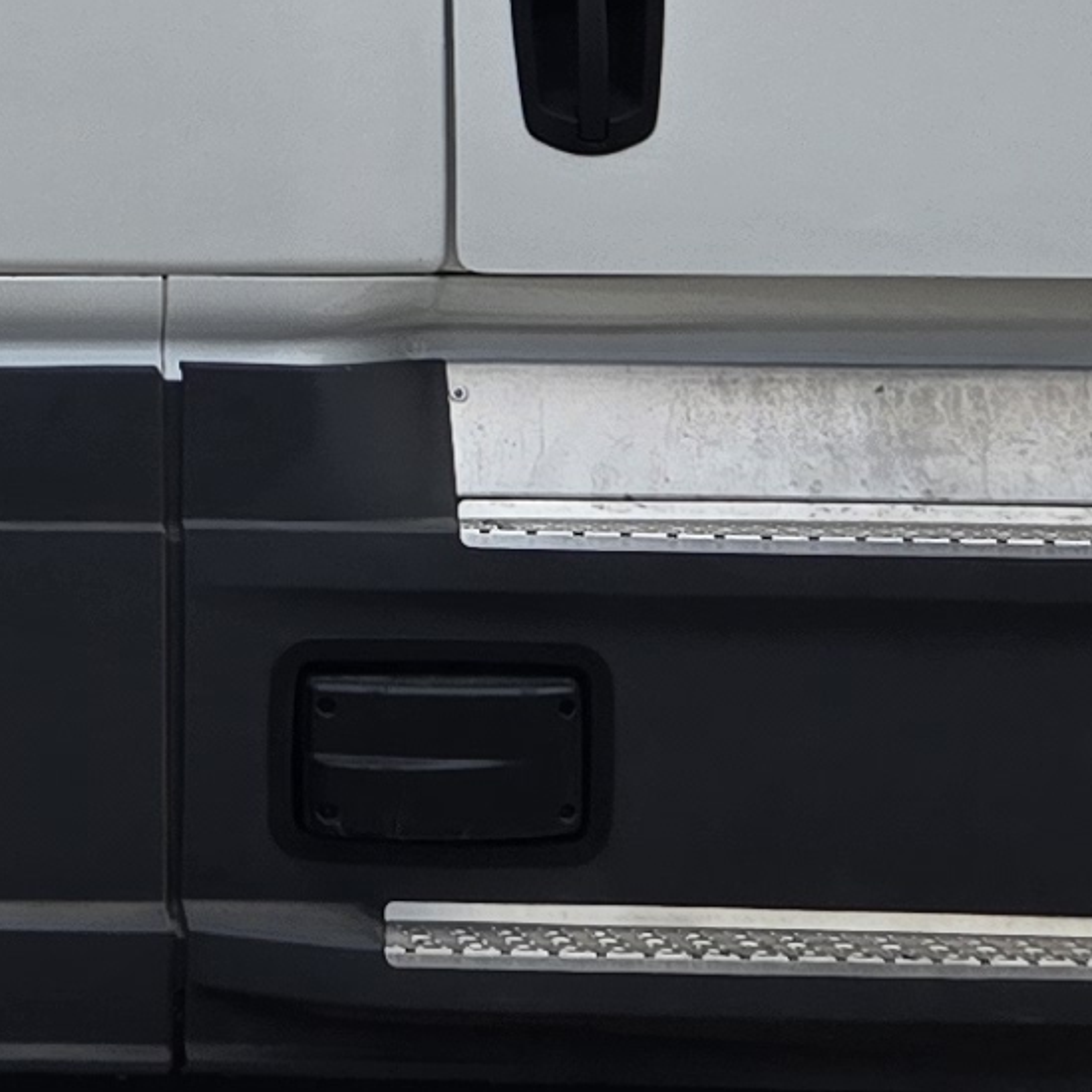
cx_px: -708
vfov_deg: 11.5
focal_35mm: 148
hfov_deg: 11.2
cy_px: -368
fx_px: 5282
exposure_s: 1/2005
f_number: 1.8
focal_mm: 5.4
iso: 25
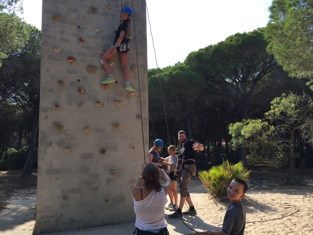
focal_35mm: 29
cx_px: 156
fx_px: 262
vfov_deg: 48.2
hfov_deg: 61.7
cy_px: 118
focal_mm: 4.15
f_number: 2.2
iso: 32
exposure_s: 1/807
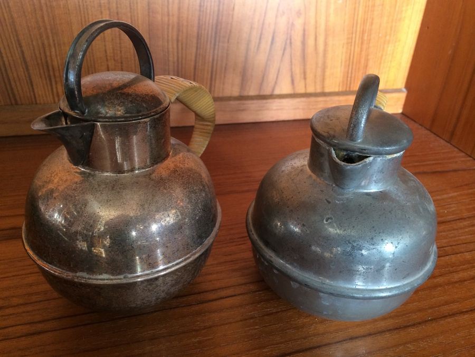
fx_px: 412
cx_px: 238
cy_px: 178
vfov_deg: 46.8
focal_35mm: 30
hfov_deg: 60.0
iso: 160
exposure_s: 1/30
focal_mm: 4.12
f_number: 2.2
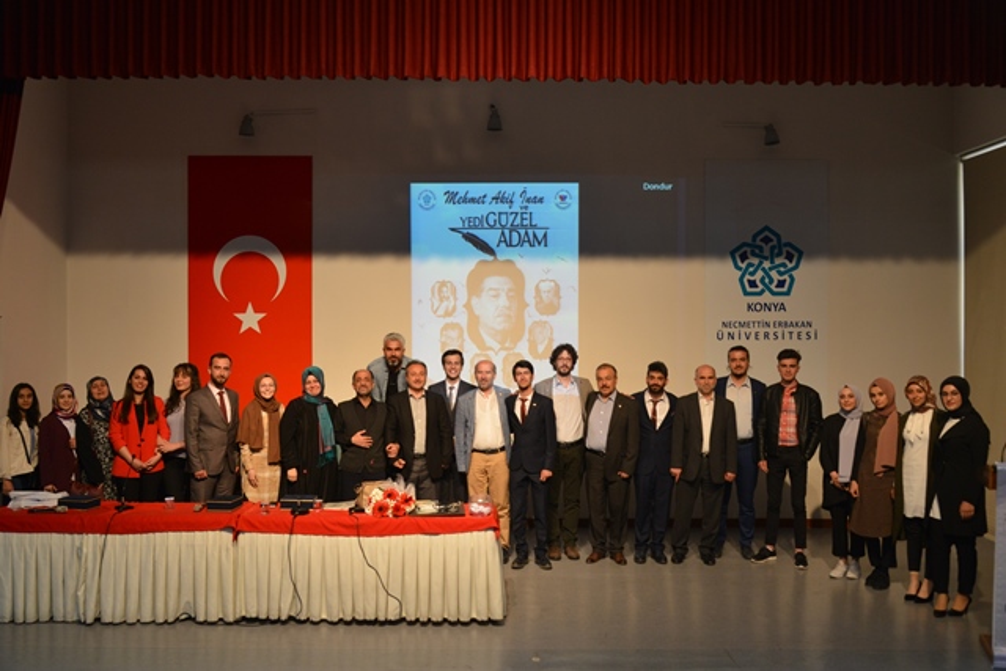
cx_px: 503
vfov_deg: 37.9
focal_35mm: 35
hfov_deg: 54.4
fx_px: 978
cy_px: 336
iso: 1250
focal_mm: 35
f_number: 5
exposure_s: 1/50
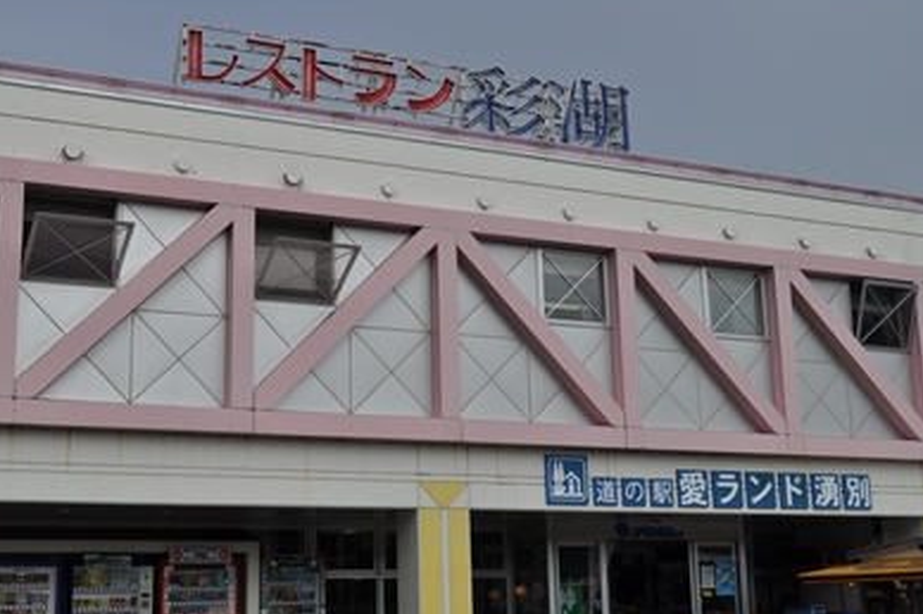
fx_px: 1332
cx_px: 412
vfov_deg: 25.9
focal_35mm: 52
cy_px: 290
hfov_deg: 38.2
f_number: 11
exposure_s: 1/500
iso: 200
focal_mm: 30
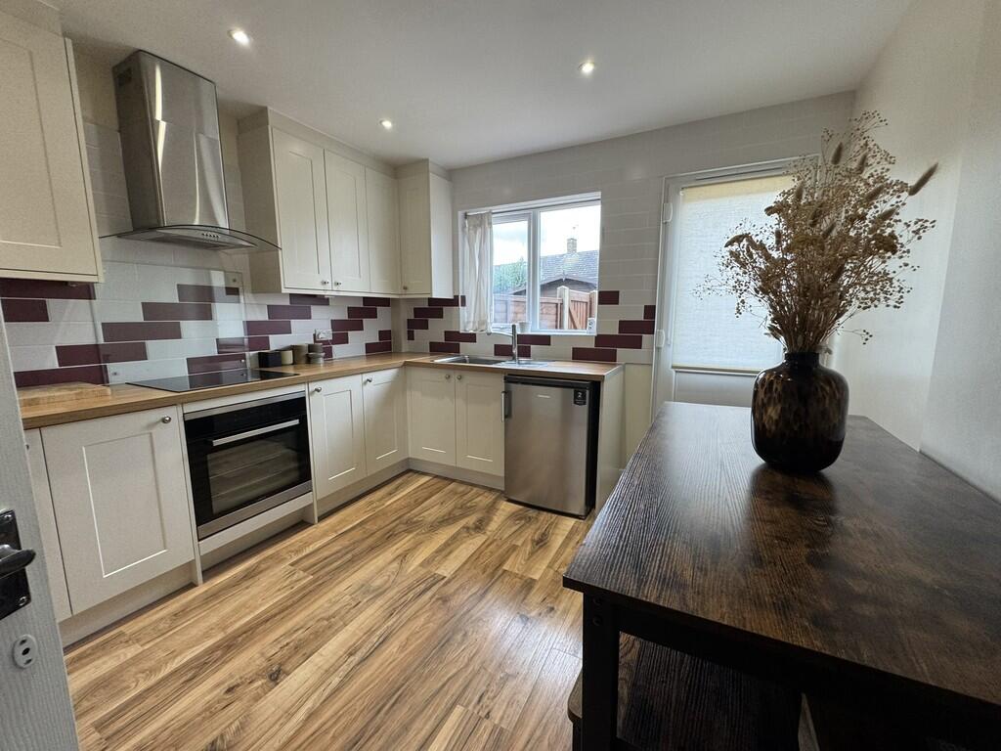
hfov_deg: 102.1
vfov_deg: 85.7
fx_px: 405
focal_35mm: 14
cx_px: 500
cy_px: 376
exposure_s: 1/100
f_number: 2.2
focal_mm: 2.22
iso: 100
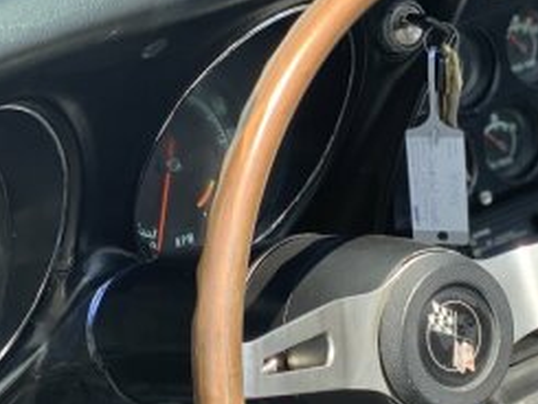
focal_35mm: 136
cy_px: 430
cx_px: 650
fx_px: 2115
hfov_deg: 14.1
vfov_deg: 10.8
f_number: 2.4
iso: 16
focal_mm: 6
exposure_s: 1/123
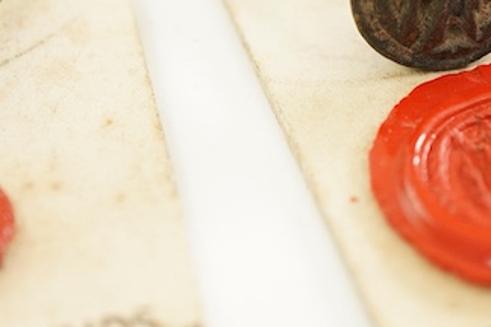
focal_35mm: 125
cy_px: 5
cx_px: 292
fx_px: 1705
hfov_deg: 16.4
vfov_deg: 10.9
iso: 800
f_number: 3.5
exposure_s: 1/160
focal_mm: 30
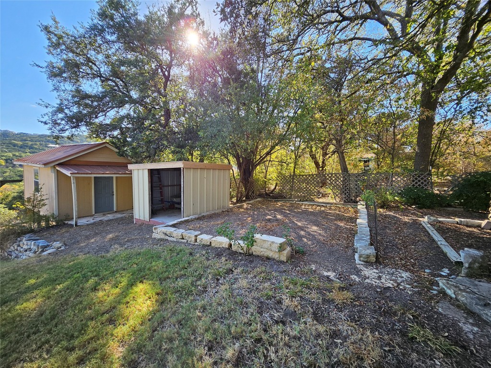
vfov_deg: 89.9
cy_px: 184
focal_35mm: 13
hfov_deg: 106.2
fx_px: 184
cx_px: 246
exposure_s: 1/185
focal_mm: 1.74
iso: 32
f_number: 2.2
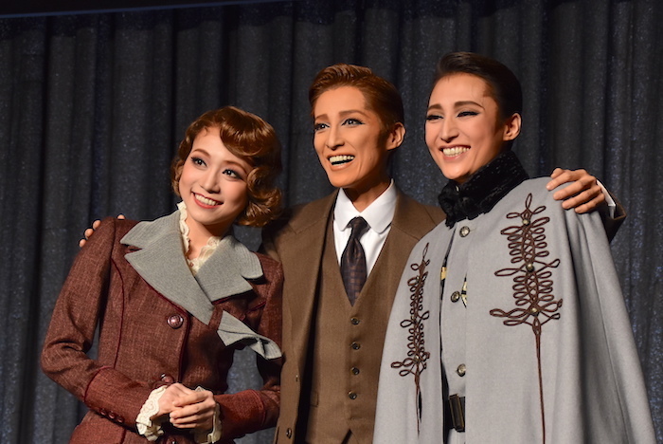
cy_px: 222
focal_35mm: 93
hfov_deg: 21.9
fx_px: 1714
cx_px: 332
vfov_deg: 14.7
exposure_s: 1/200
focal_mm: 62
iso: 800
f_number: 5
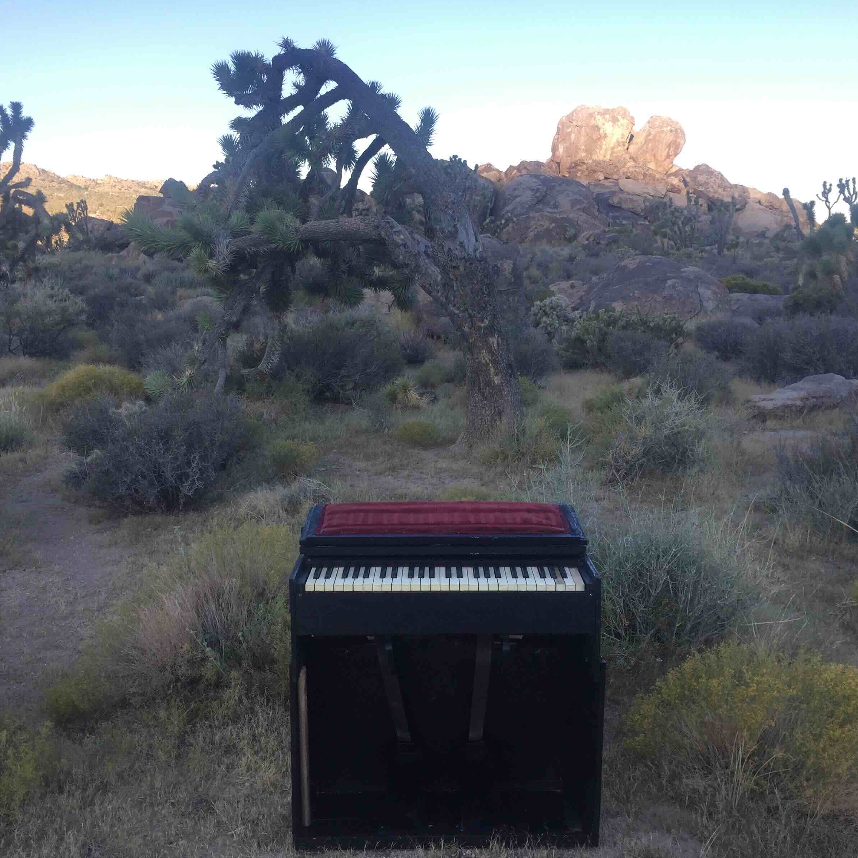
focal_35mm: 35
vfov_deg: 47.2
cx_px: 423
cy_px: 438
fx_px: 981
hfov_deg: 47.2
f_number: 2.2
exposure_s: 1/638
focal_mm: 4.15
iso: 32
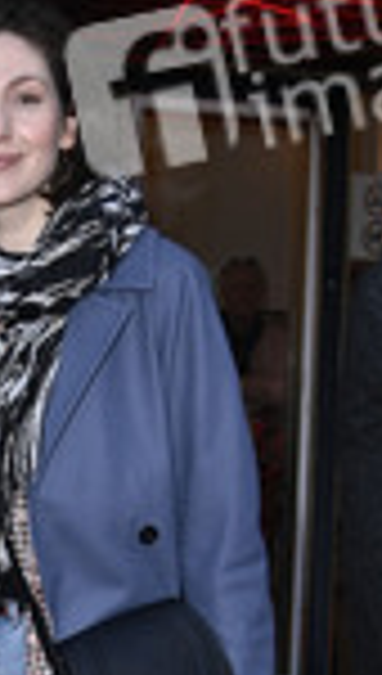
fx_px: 1397
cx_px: -112
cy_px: 747
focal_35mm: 78
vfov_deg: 25.2
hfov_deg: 14.9
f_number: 5.6
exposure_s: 1/250
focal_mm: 28
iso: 800
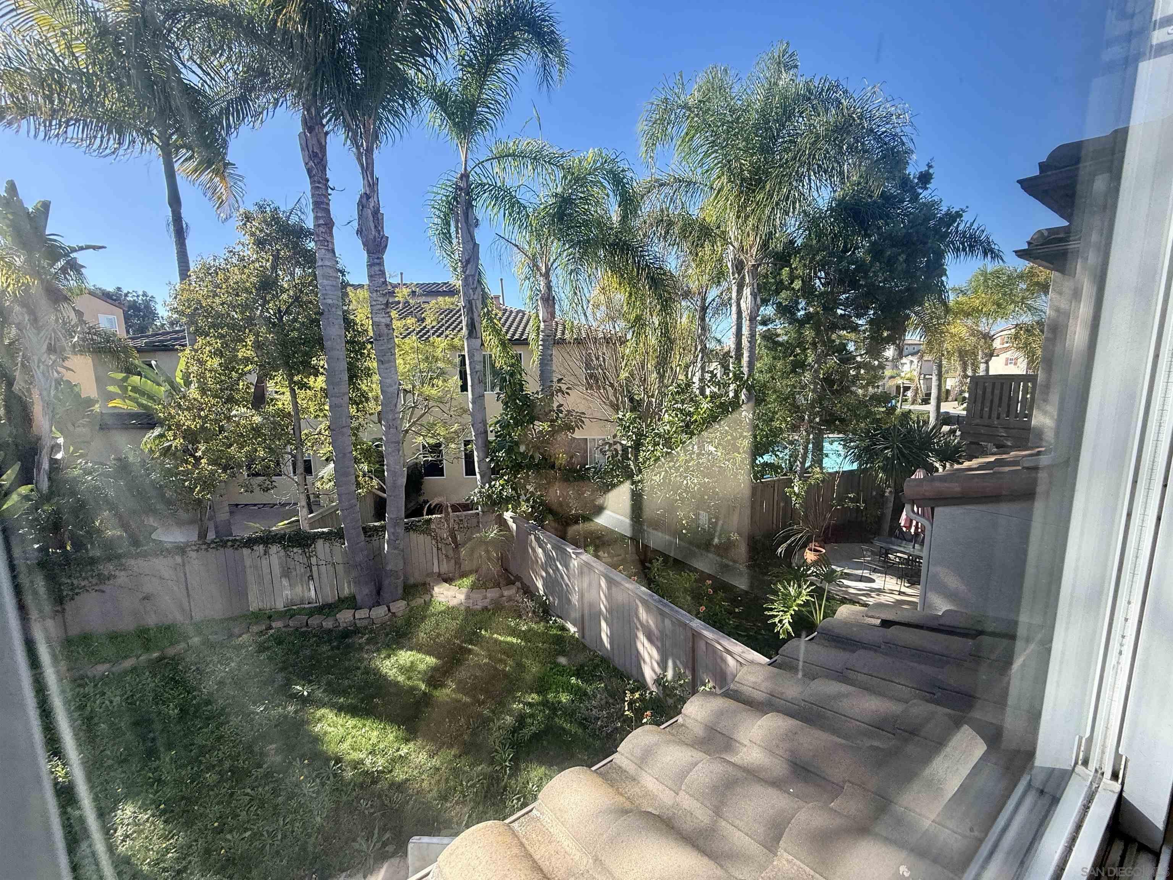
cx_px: 586
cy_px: 440
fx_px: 474
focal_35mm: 14
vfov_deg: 85.7
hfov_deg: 102.1
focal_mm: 2.22
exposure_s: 1/479
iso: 64
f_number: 2.2
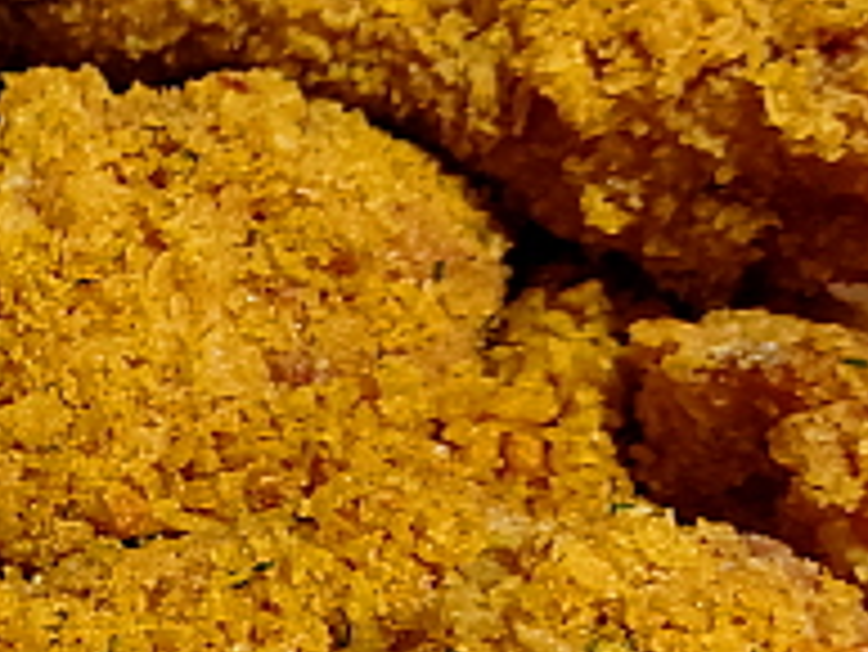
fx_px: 2083
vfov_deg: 17.7
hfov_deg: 22.4
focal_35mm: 83
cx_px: -49
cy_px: 472
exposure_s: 1/24
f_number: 2
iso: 200
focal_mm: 4.58
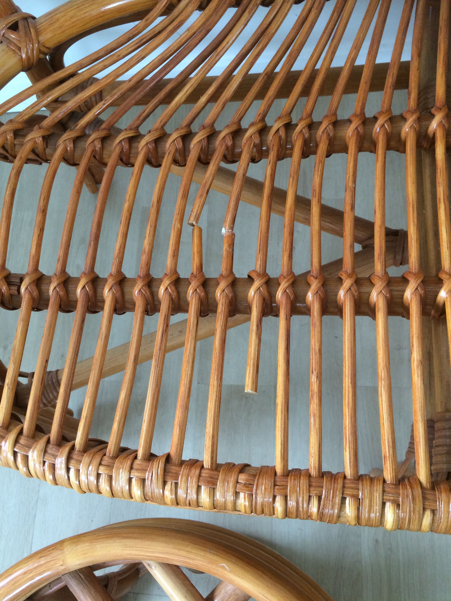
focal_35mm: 29
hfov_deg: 48.2
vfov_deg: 61.7
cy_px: 300
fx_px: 504
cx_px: 226
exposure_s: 1/33
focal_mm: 4.15
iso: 200
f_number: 2.2
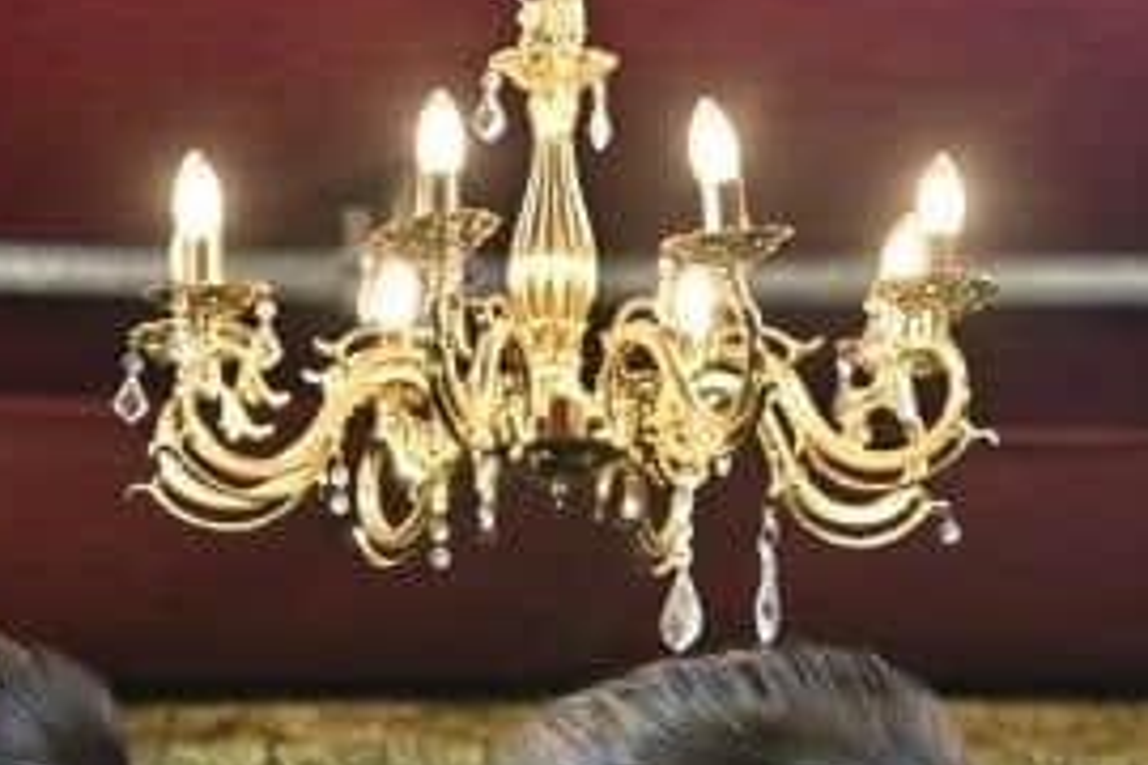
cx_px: 829
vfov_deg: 3.0
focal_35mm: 455
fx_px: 14508
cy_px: 1086
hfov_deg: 4.5
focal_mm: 120
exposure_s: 1/320
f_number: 4
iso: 640
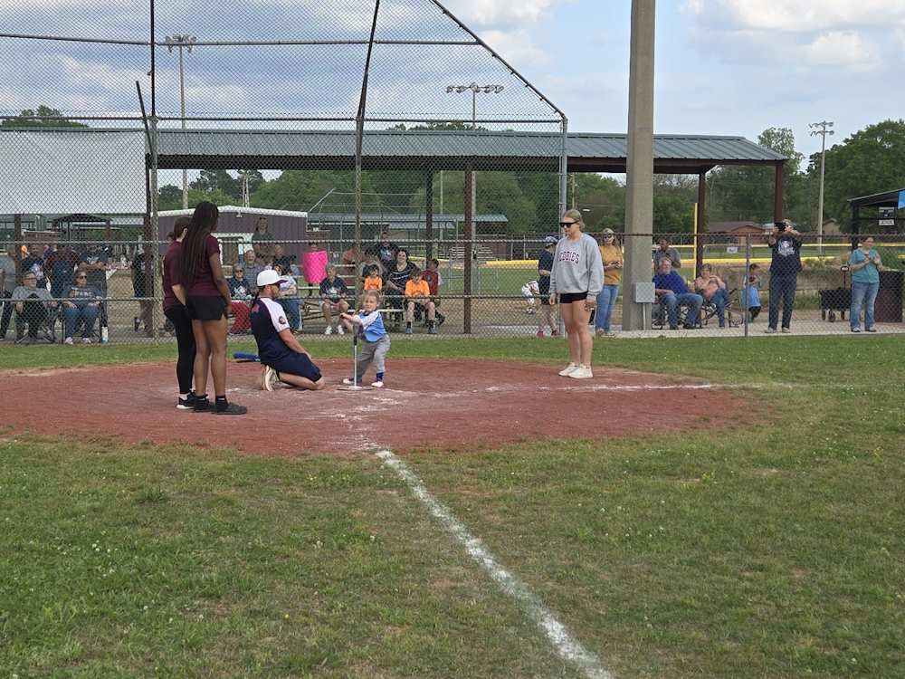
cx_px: 452
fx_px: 601
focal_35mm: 23
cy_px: 340
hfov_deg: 73.9
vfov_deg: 58.9
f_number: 1.8
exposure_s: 1/934
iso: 25
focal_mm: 5.4
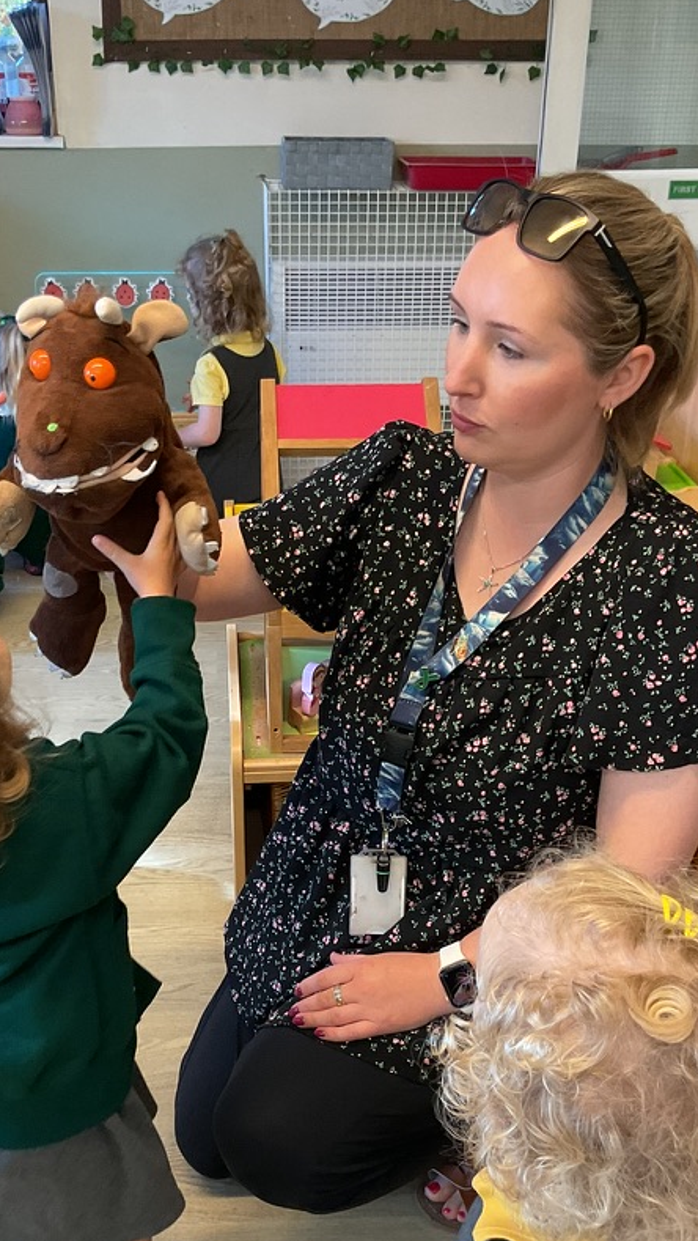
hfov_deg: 29.0
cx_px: 299
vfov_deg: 48.9
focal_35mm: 41
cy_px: 786
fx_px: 1349
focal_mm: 3
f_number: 1.8
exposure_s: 1/50
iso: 80
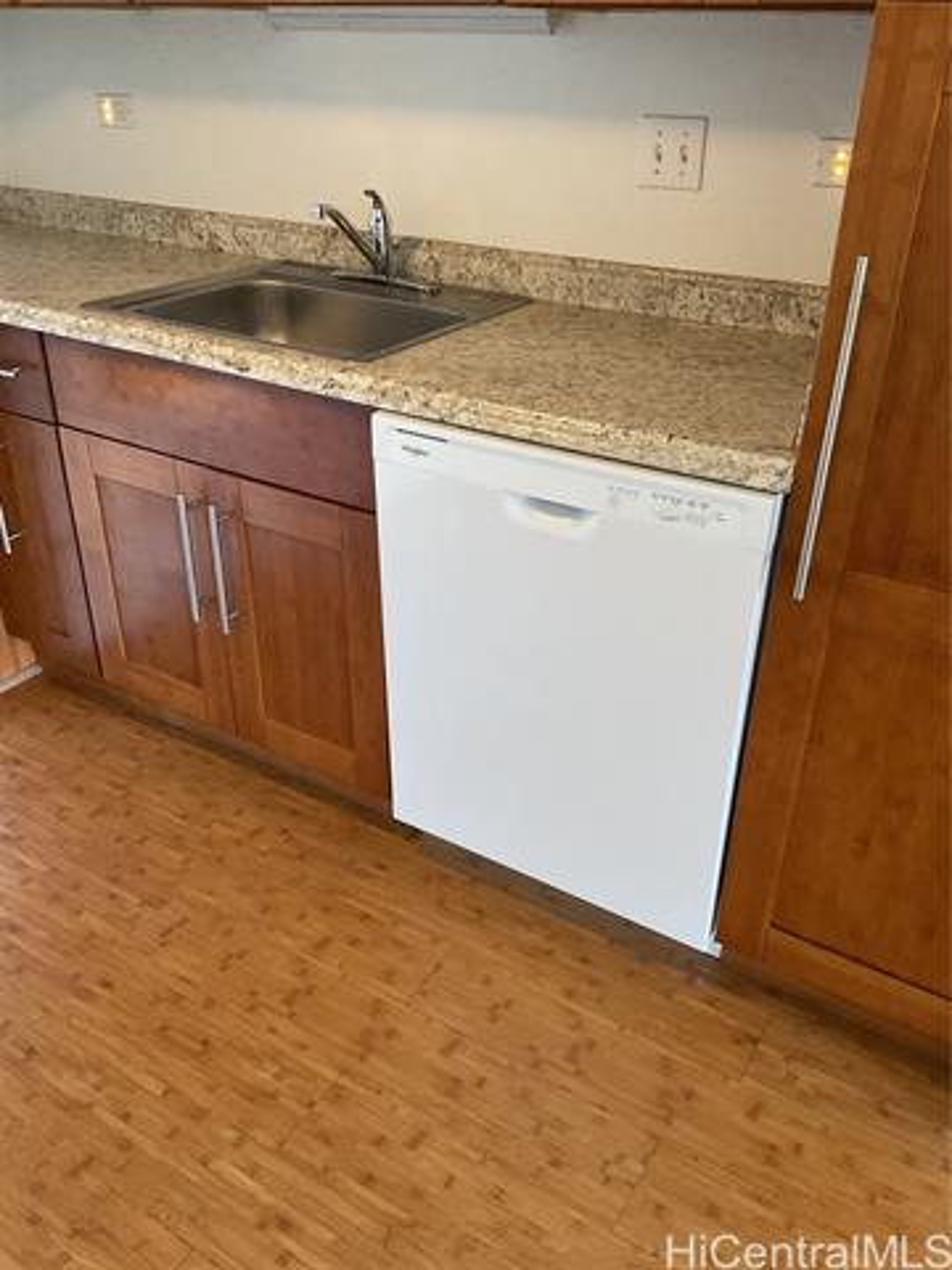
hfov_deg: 48.2
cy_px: 635
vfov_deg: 61.7
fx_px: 1063
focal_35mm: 29
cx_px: 476
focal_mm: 3
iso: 200
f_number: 1.8
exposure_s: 1/60
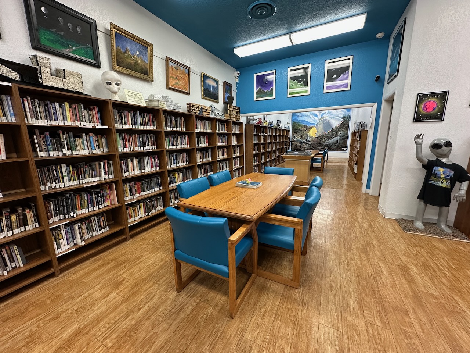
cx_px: 235
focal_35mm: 14
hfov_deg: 102.1
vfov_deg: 85.7
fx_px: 190
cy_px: 176
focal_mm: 2.22
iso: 200
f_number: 2.2
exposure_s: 1/120
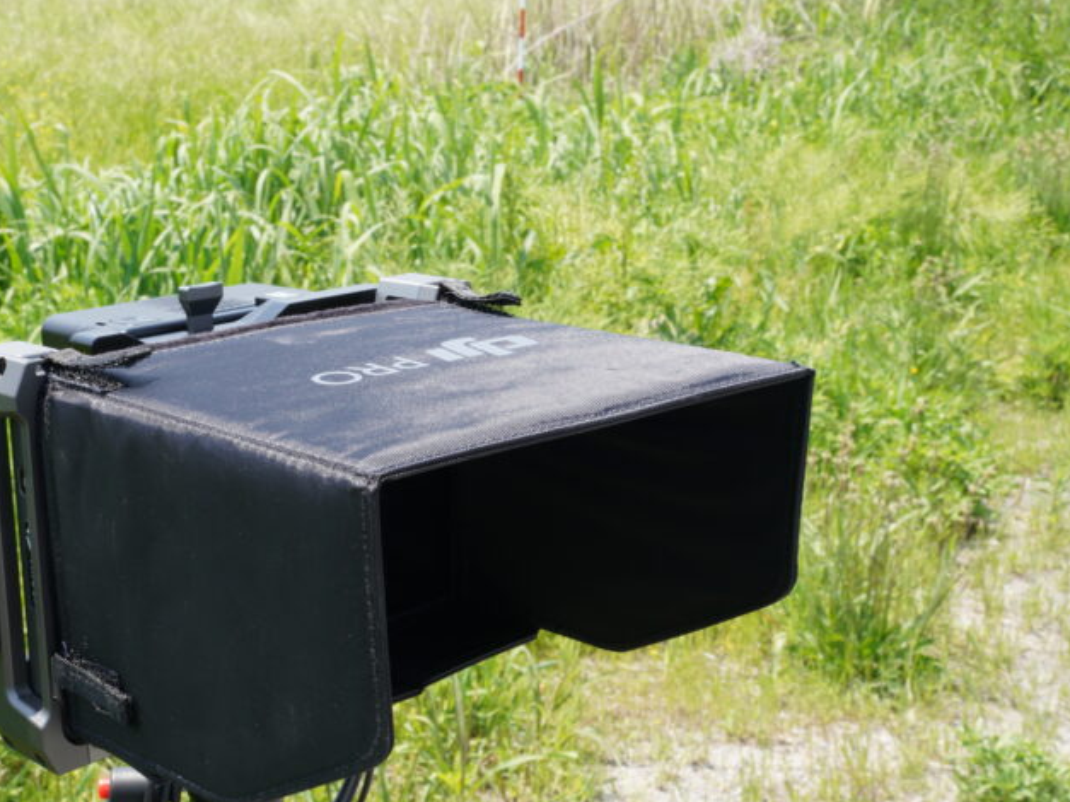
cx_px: 348
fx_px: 1700
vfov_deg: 26.5
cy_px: 474
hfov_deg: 34.6
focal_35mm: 55
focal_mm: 35
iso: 100
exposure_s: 1/13
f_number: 22
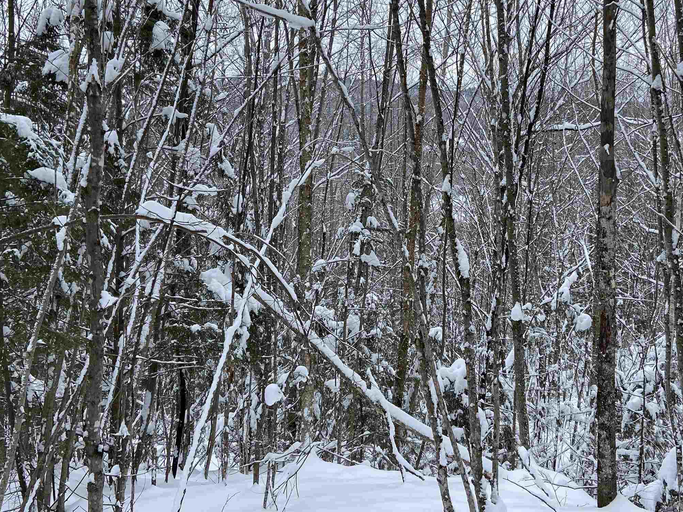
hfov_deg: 46.4
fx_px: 789
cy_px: 179
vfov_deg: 35.7
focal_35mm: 40
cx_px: 420
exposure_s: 1/693
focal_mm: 4.25
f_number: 1.8
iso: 32
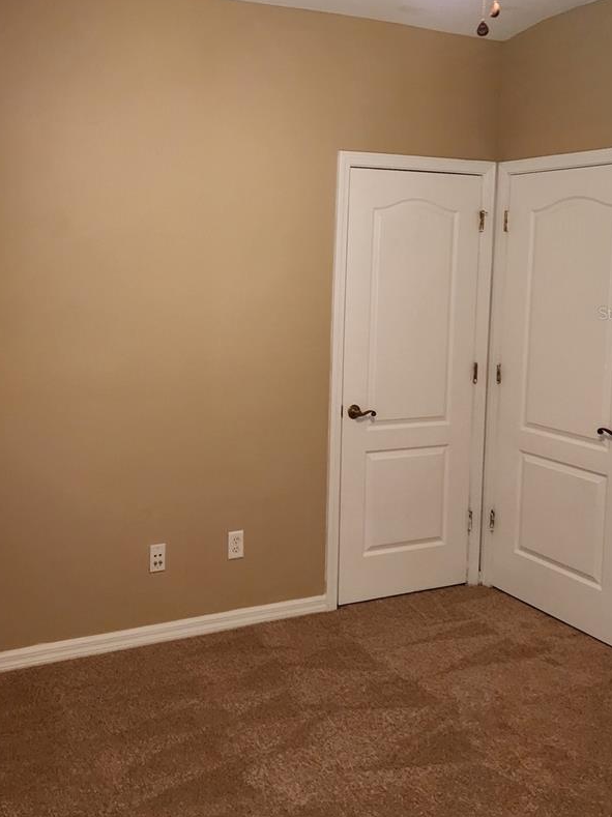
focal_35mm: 35
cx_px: 206
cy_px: 313
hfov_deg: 40.2
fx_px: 826
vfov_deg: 52.2
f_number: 1.8
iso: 1000
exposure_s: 1/120
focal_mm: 6.4
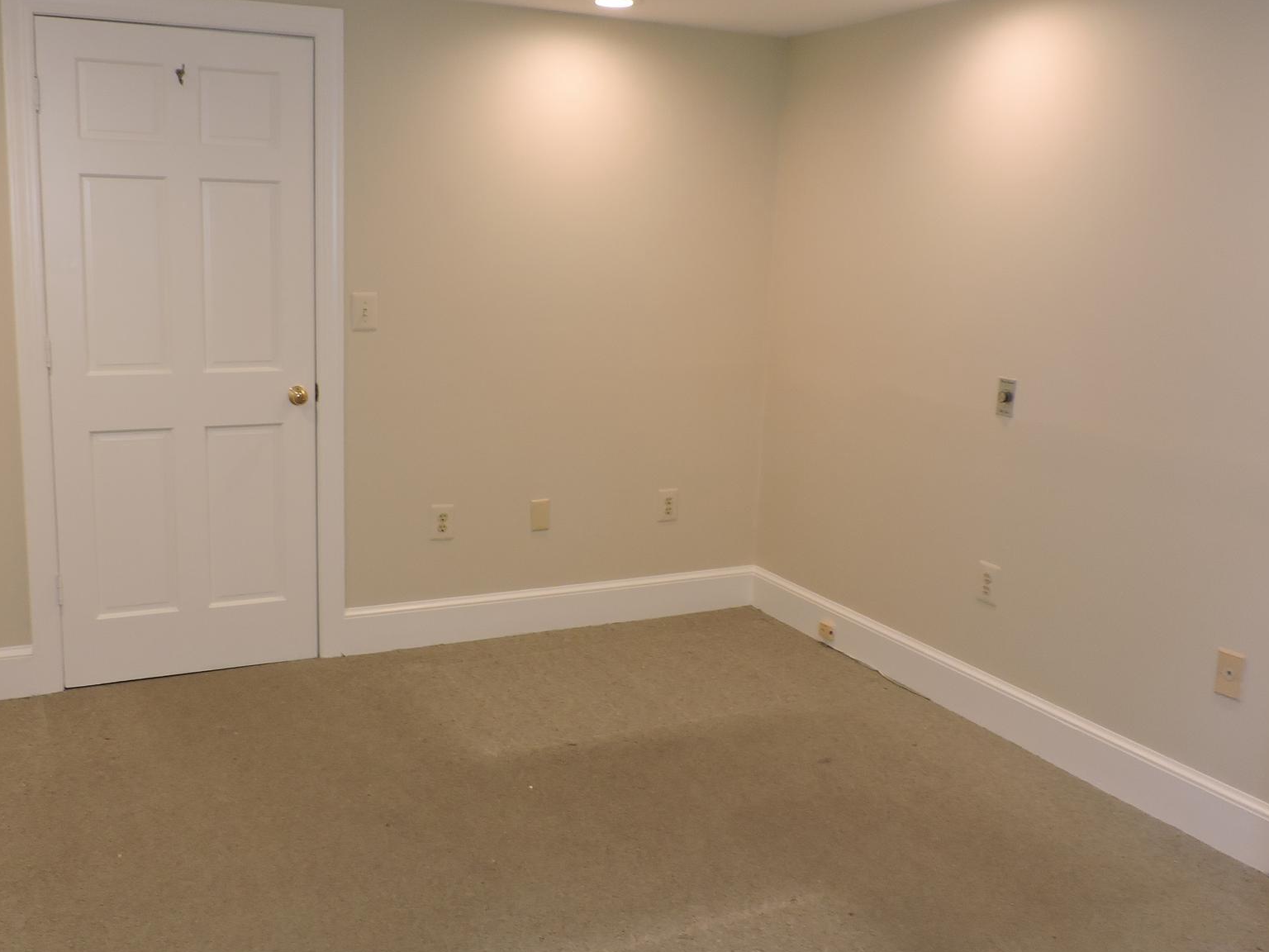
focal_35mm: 32
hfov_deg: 56.6
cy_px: 446
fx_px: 1173
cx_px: 539
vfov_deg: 44.1
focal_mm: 4.3
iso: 200
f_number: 3
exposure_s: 1/40
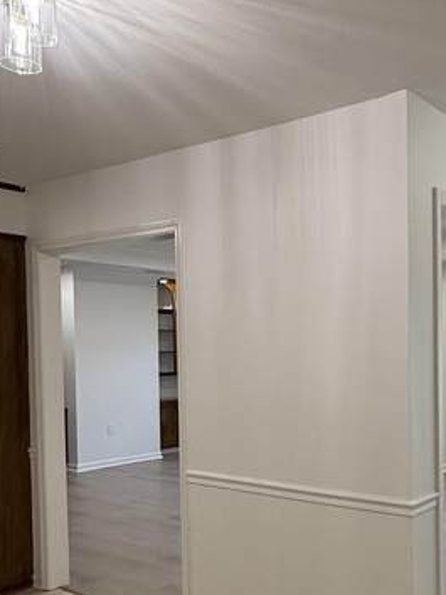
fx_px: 654
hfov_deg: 35.0
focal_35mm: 38
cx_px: 419
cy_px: 371
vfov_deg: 48.5
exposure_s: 1/120
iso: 160
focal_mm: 2.22
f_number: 2.2
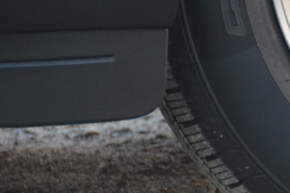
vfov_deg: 1.6
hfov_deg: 2.4
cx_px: 464
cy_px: -53
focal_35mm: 859
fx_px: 6919
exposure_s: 1/30
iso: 1600
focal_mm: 170
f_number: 5.6
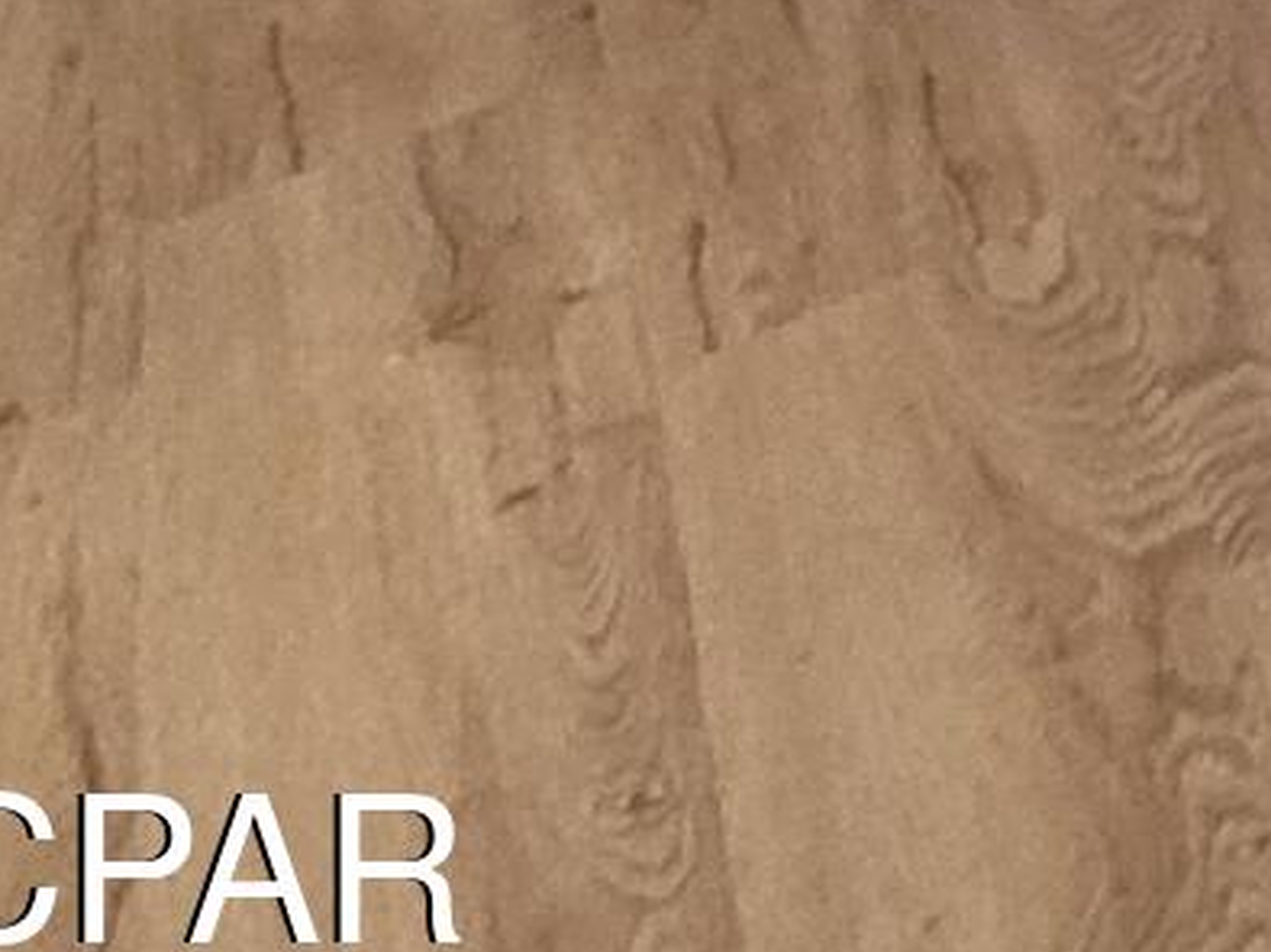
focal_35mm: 99
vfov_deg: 9.2
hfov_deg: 10.6
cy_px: -2427
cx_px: 4081
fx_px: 3633
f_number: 2.2
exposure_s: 1/60
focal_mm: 2.2
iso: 320
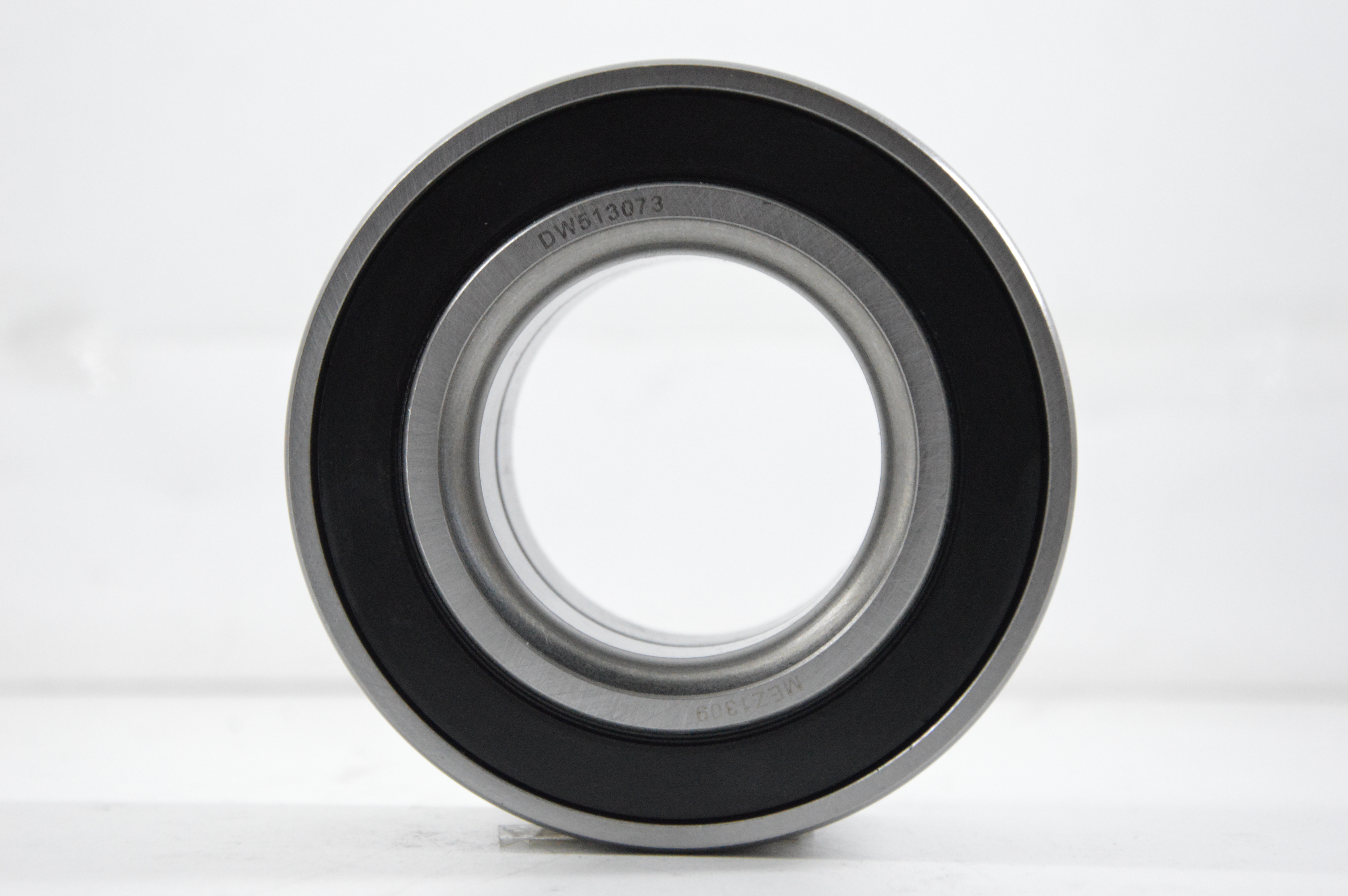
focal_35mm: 105
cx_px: 674
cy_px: 448
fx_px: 3928
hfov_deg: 19.5
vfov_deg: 13.0
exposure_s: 1/100
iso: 3200
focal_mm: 70
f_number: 7.1
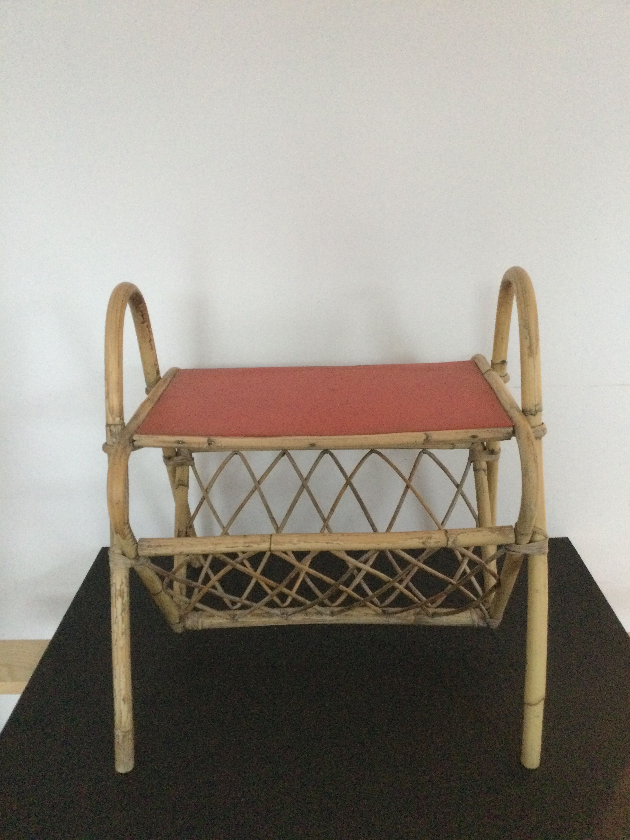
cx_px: 315
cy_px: 420
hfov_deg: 45.4
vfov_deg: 58.4
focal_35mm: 31
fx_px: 752
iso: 500
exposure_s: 1/17
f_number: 2.4
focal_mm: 3.3
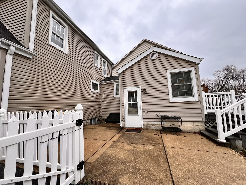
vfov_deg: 89.9
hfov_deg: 106.2
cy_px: 92
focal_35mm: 13
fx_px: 92
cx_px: 123
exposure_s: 1/416
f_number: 1.8
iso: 32
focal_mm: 1.57
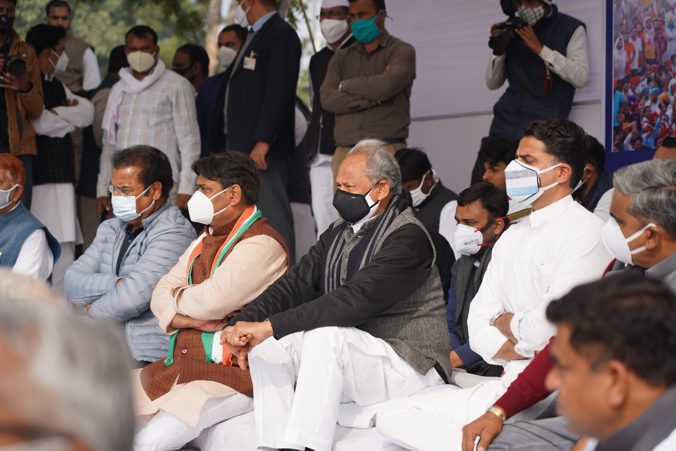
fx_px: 1972
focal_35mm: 105
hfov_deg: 19.5
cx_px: 338
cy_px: 226
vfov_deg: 13.0
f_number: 4.5
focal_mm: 105
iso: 100
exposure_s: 1/500
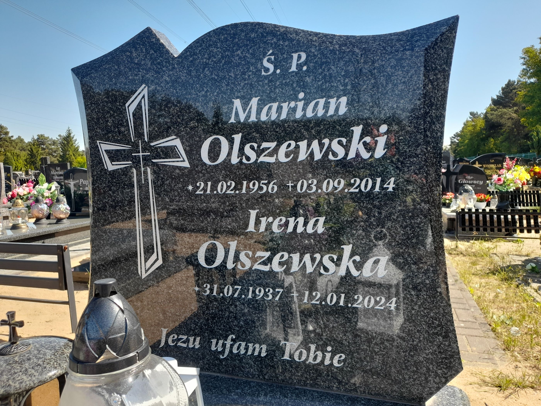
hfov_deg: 69.4
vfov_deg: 54.9
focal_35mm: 25
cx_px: 270
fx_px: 391
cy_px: 203
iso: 20
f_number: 2
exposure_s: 1/166
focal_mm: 4.6
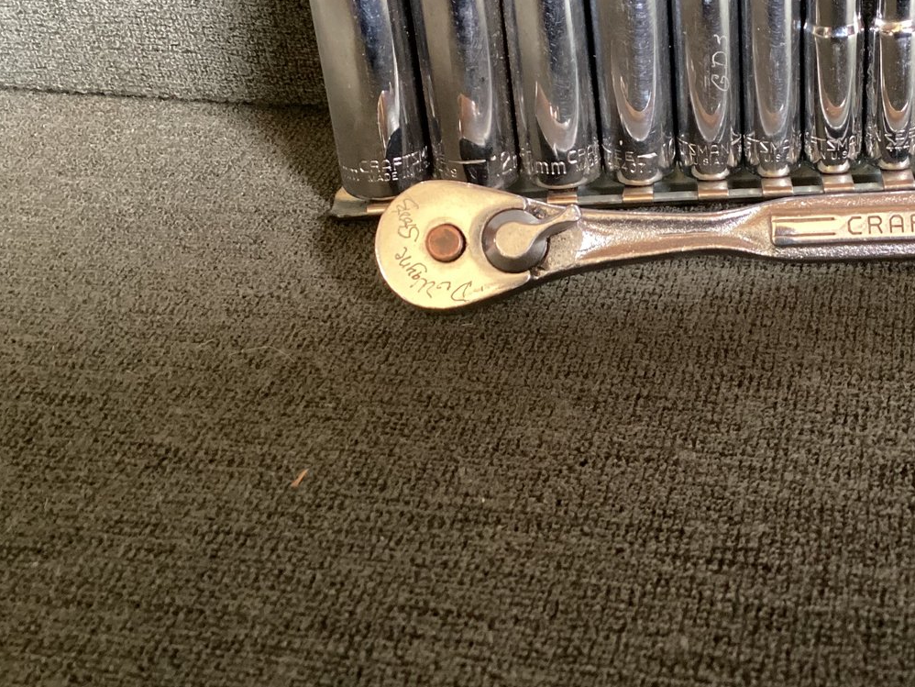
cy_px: 267
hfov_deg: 39.3
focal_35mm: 47
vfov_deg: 30.8
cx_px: 688
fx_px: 1243
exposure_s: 1/40
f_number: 2.4
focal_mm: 3.3
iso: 400
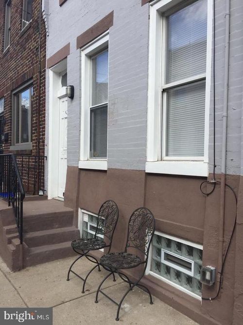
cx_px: 122
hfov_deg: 48.2
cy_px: 162
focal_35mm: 29
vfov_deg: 61.7
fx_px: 272
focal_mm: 4.15
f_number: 2.2
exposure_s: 1/1068
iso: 32
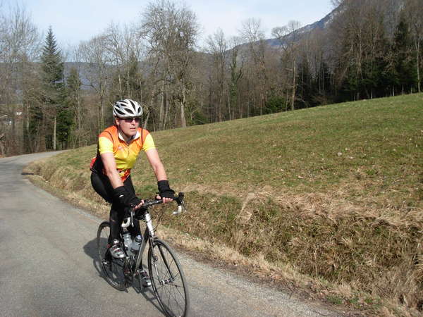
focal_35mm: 38
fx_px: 464
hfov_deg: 49.0
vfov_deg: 37.7
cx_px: 212
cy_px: 158
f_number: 2.9
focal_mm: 6.3
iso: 79
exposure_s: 1/966
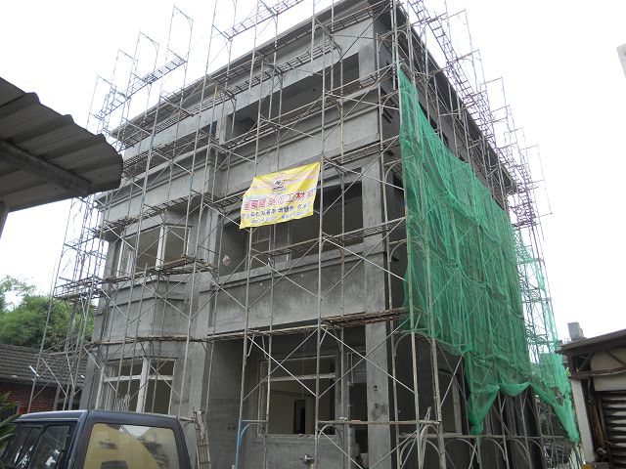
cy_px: 234
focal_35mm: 27
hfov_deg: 65.3
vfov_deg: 51.4
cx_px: 313
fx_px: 488
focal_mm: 4.9
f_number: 3.2
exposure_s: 1/250
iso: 80
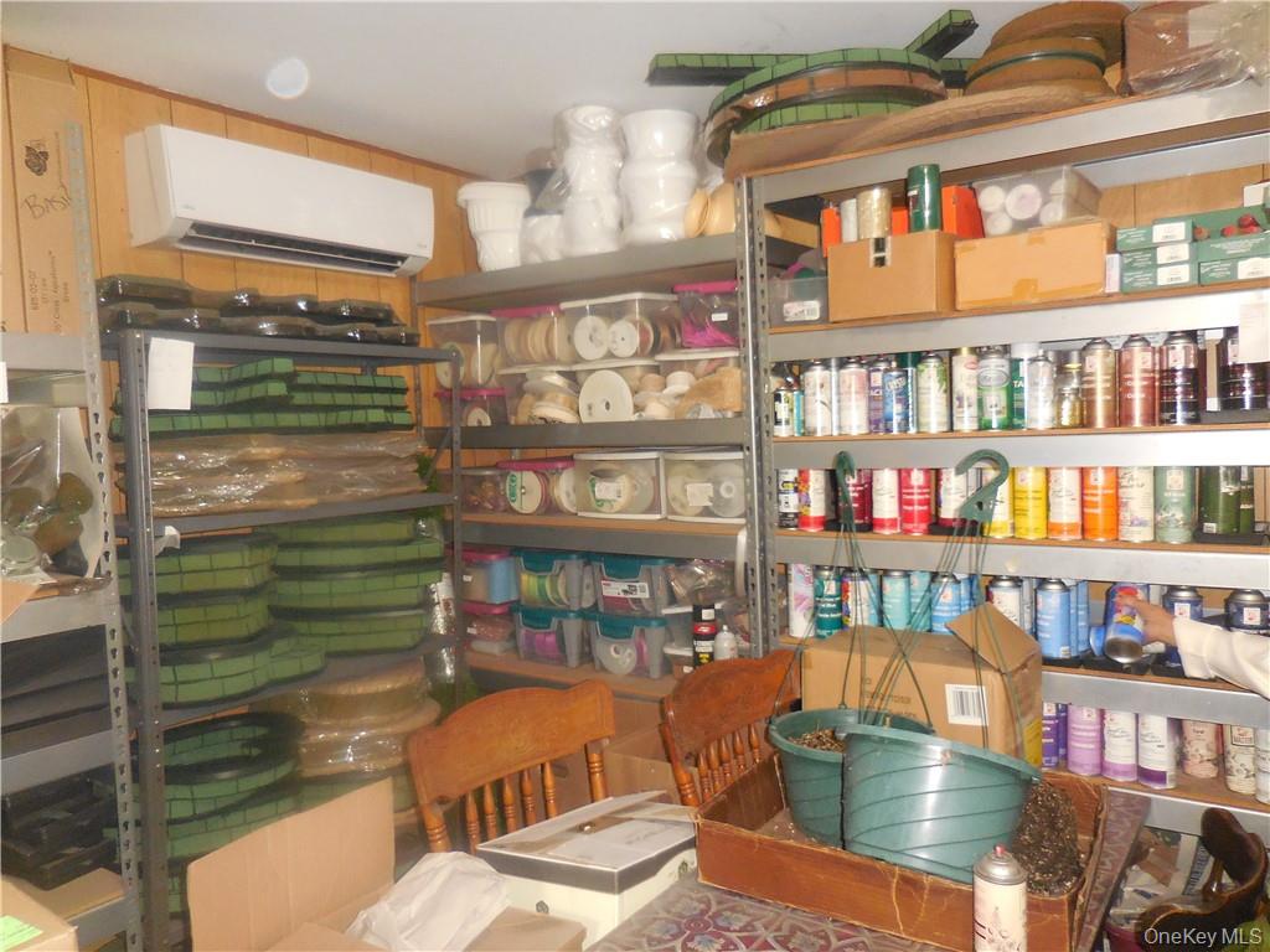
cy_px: 476
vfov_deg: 54.9
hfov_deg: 69.4
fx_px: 917
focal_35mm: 25
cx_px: 635
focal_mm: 4.5
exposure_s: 1/25
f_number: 3.3
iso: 560
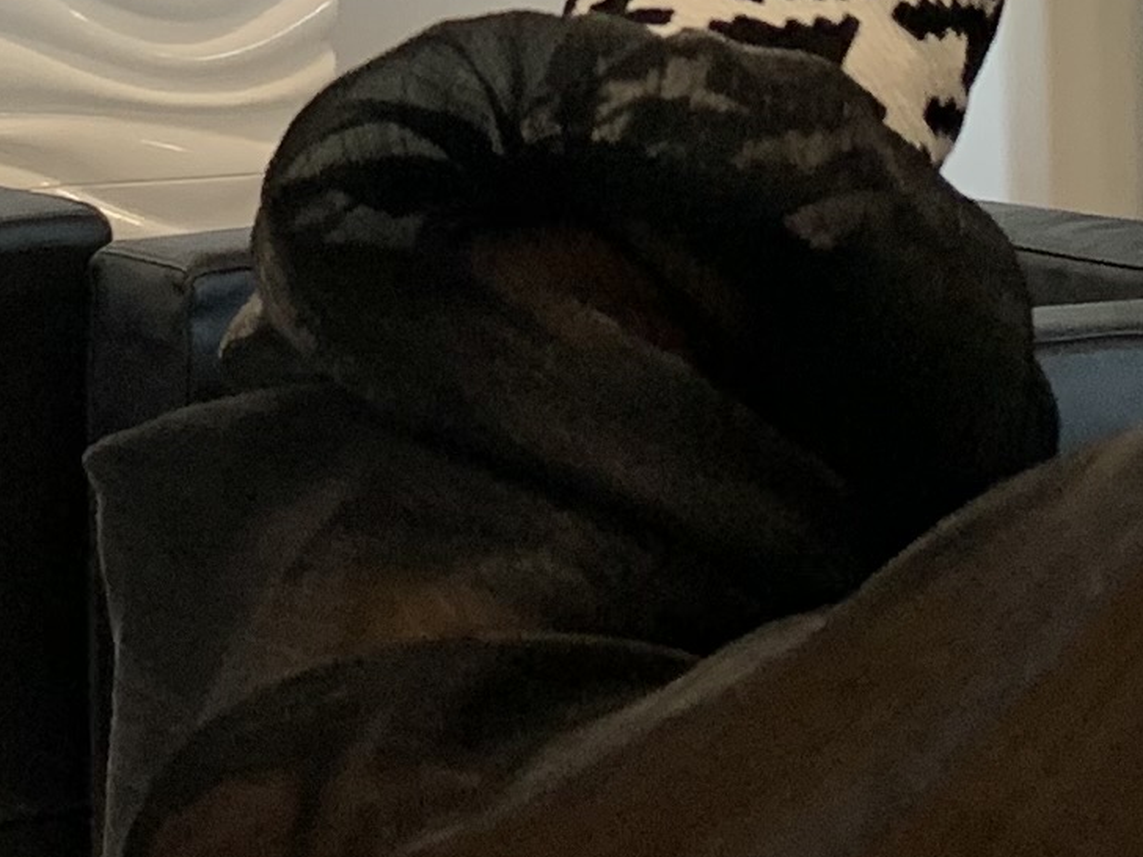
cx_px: 44
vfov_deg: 9.8
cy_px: -639
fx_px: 4755
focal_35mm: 144
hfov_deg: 13.5
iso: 160
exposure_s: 1/49
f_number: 1.8
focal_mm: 4.25
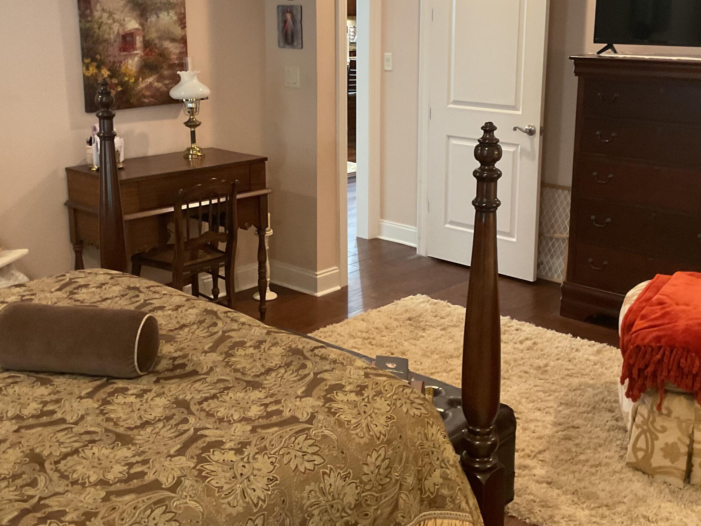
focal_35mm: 46
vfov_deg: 31.4
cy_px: 198
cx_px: 348
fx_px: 931
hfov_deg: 41.2
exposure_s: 1/40
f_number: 1.8
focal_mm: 3
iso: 250
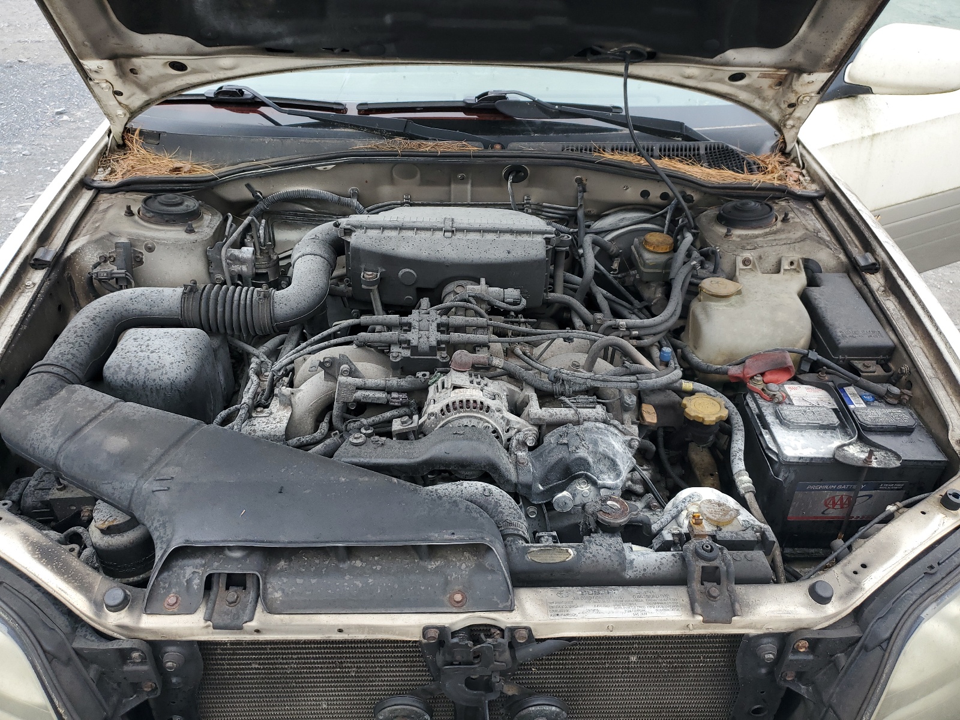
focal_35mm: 26
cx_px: 480
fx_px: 721
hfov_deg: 67.3
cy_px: 360
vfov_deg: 53.1
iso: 50
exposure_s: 1/222
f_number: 1.5
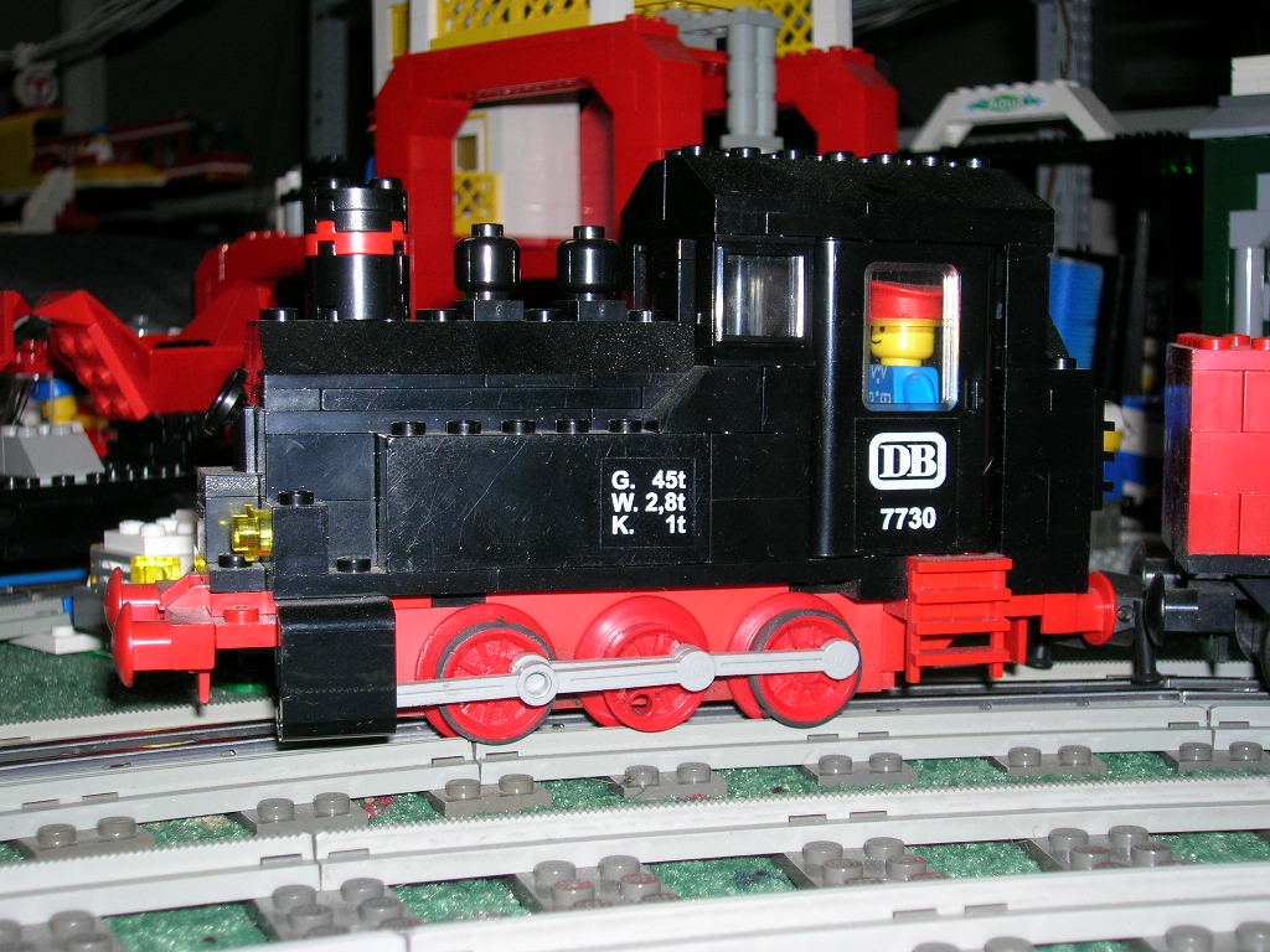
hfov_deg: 38.2
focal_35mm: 50
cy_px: 476
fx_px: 1834
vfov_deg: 29.1
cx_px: 635
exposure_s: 1/60.1
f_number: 3.3
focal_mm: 8.4
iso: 50
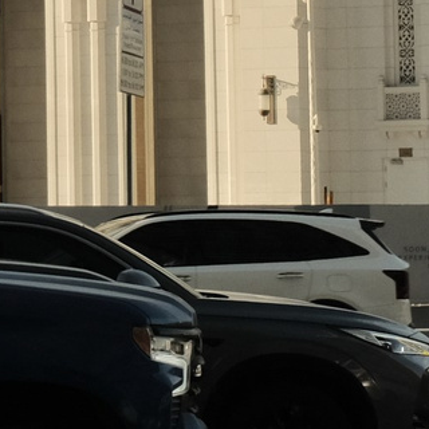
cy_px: -426
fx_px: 3617
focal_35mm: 258
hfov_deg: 6.7
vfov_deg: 6.6
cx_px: -249
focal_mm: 25
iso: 800
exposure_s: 1/500
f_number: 8
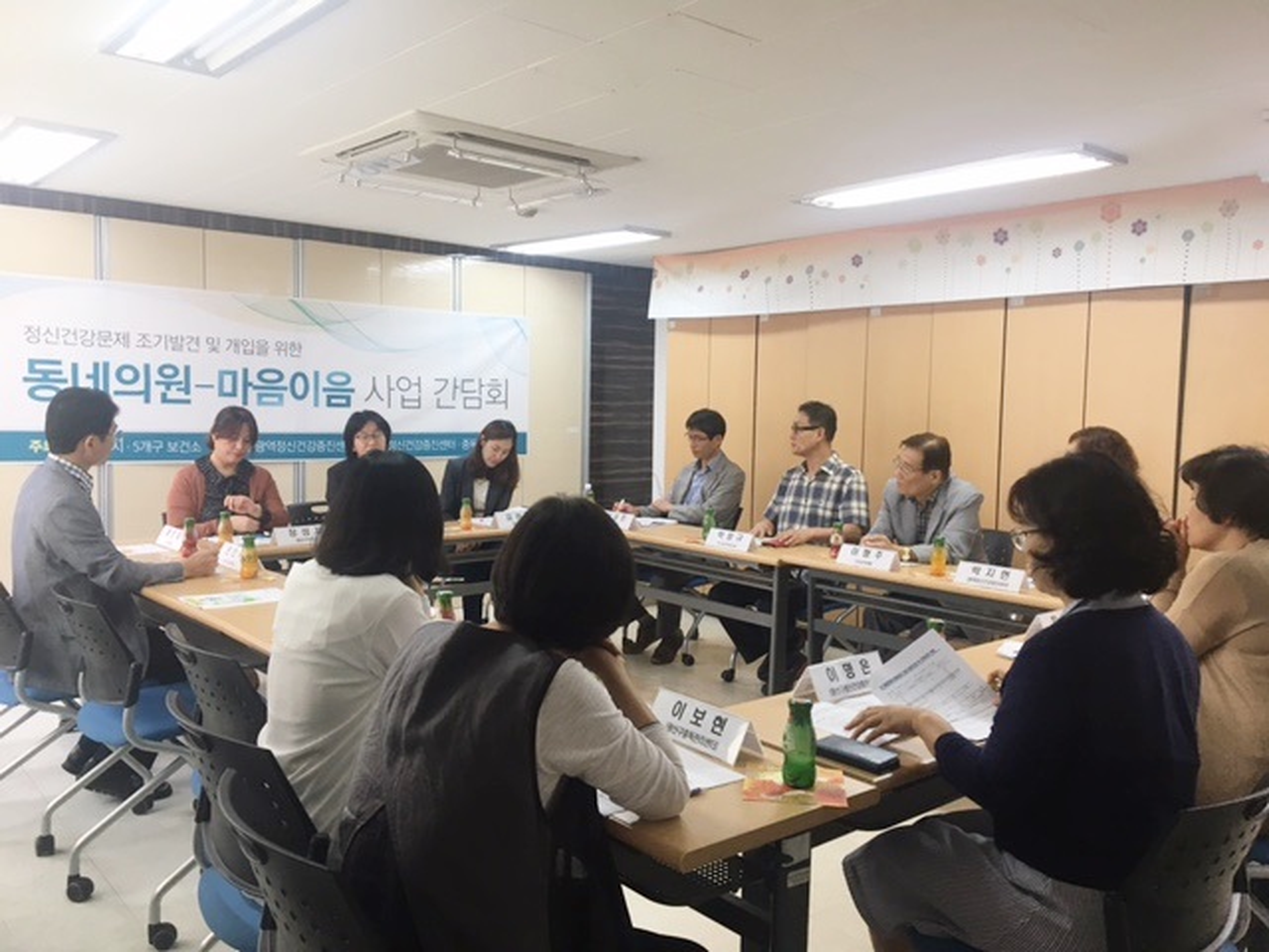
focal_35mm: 29
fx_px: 1063
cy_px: 476
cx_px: 634
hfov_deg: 61.7
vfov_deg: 48.2
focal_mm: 4.15
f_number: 2.2
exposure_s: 1/30
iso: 32
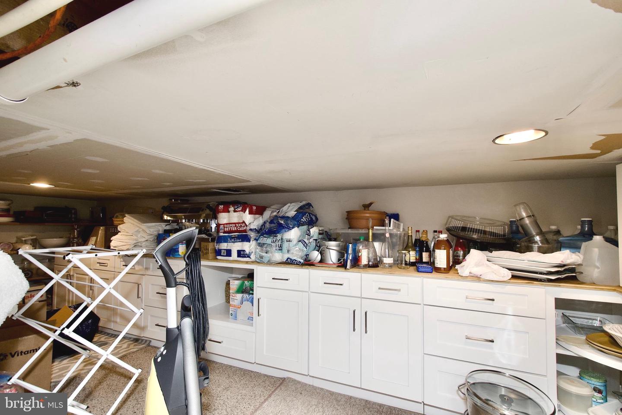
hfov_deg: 100.4
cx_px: 311
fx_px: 259
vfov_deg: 77.3
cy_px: 208
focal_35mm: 15
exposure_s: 1/50
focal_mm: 10
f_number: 7.1
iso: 320
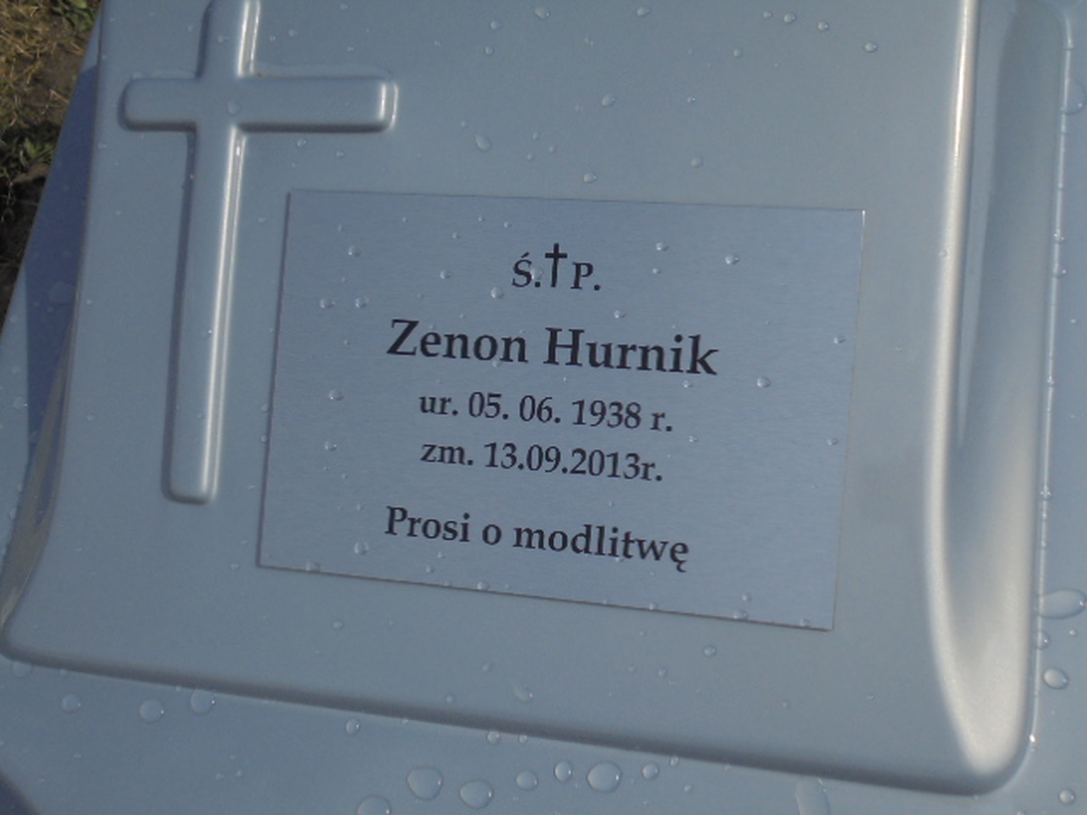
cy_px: 408
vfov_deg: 33.6
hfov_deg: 43.9
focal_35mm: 43
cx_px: 544
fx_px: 1350
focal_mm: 7.8
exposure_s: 1/200
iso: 100
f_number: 14.1
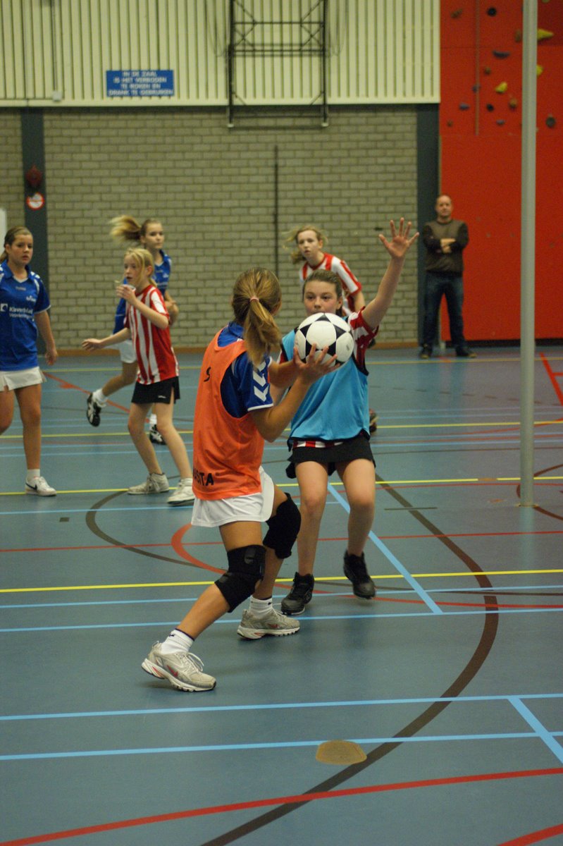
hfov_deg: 16.5
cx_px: 282
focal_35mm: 82
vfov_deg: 24.6
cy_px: 423
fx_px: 1937
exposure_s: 1/125
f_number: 2.8
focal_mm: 55
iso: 1600
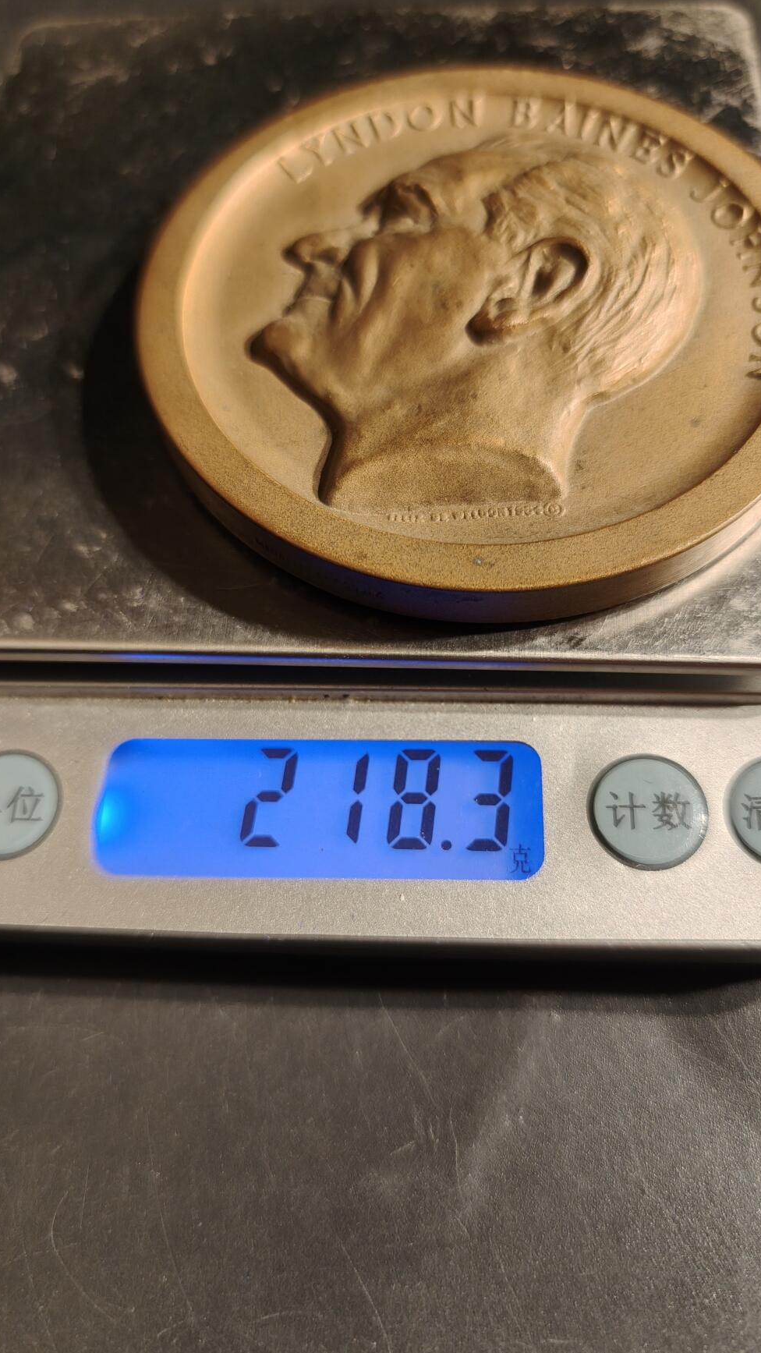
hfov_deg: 44.4
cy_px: 688
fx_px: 933
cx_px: 409
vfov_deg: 71.9
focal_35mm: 26
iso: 250
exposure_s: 1/195
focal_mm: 6.06
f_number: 1.6
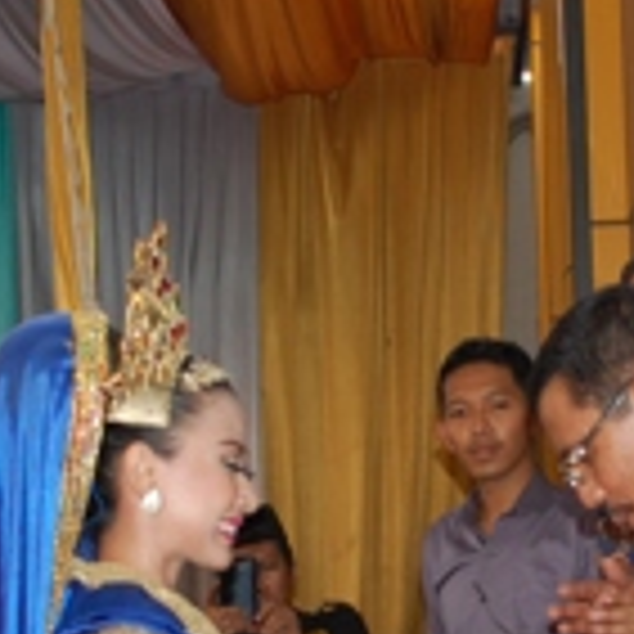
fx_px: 2259
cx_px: 427
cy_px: 508
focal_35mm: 109
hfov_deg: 15.9
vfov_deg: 15.9
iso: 400
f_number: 3.8
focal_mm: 20
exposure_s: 1/60
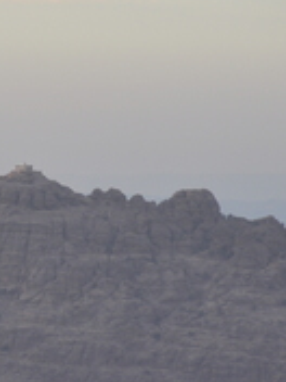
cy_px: 178
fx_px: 7921
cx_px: 17
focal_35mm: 719
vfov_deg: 2.8
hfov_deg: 2.1
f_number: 5.6
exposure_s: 1/250
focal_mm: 200
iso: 200
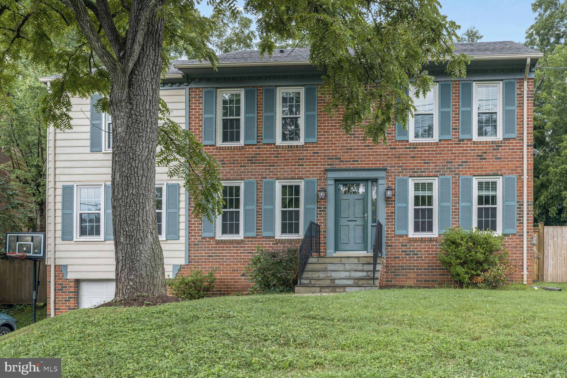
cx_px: 284
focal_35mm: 35
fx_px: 551
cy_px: 189
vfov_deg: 37.9
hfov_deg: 54.4
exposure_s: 1/60
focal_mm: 35
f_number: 8
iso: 200
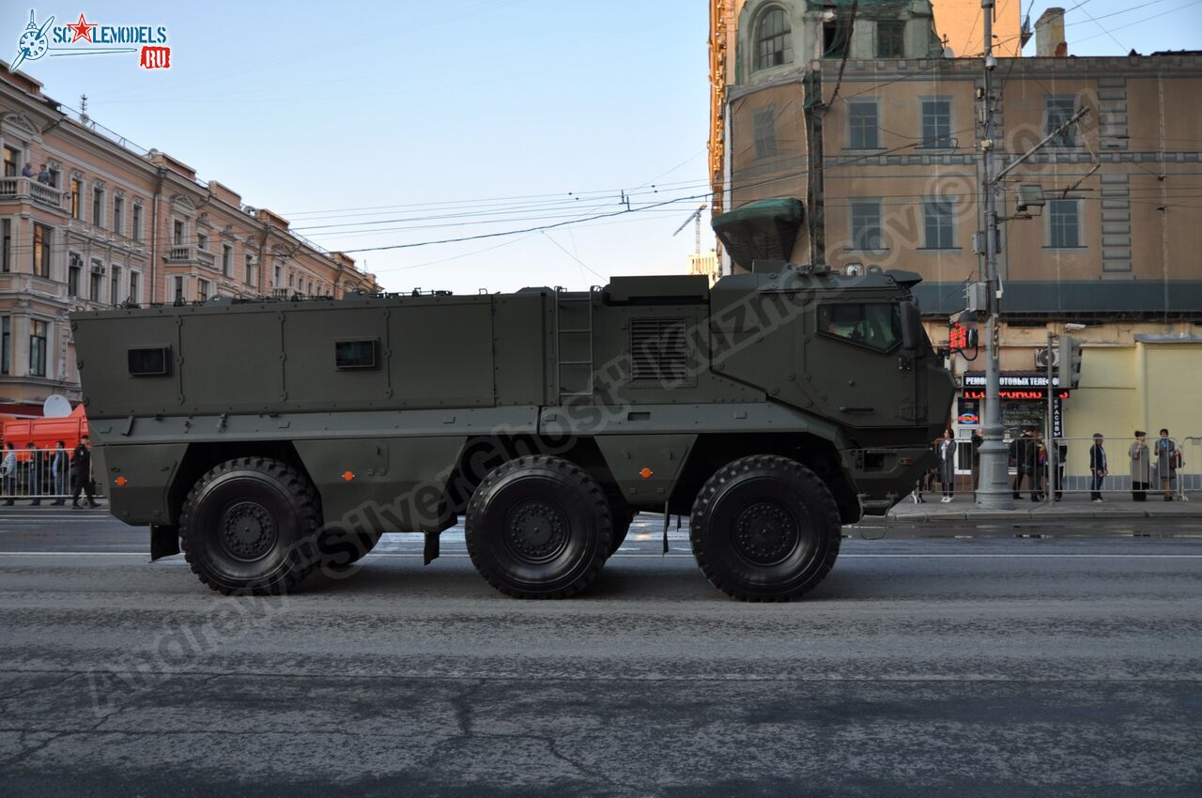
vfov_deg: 36.8
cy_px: 399
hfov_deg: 53.2
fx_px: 1200
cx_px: 601
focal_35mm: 36
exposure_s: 1/250
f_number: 2.8
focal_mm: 24
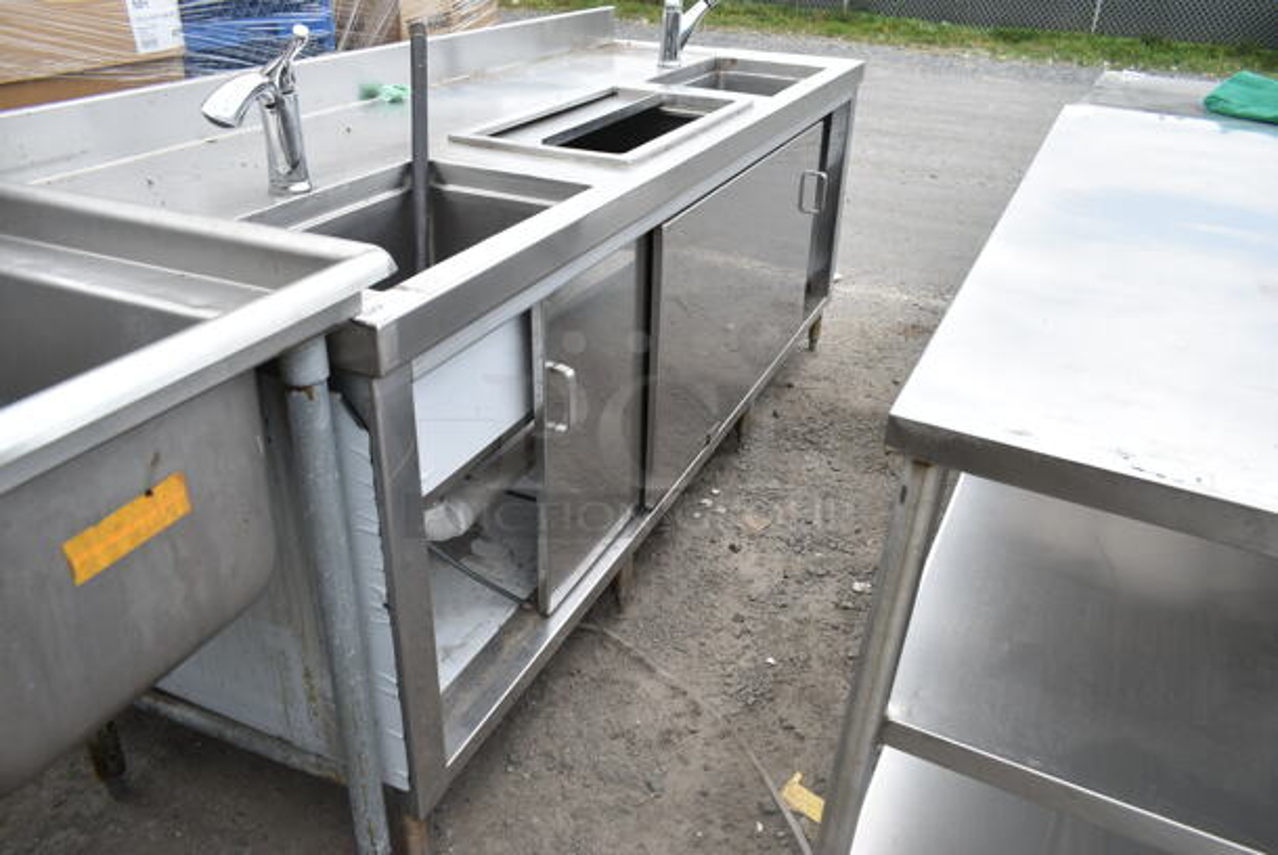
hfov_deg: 67.3
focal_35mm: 27
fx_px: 959
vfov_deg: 48.0
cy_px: 428
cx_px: 639
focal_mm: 18
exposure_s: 1/125
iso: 100
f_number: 5.6
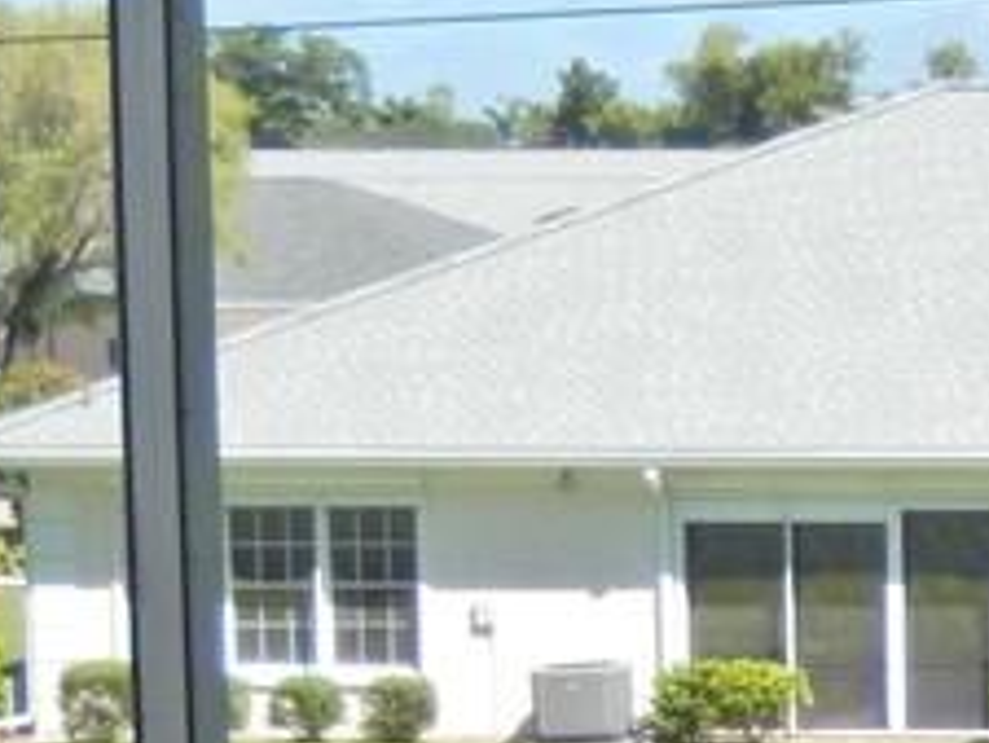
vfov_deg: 9.0
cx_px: 1341
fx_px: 4688
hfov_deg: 11.7
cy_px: 866
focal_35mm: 164
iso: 125
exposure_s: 1/500
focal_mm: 6.5
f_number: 4
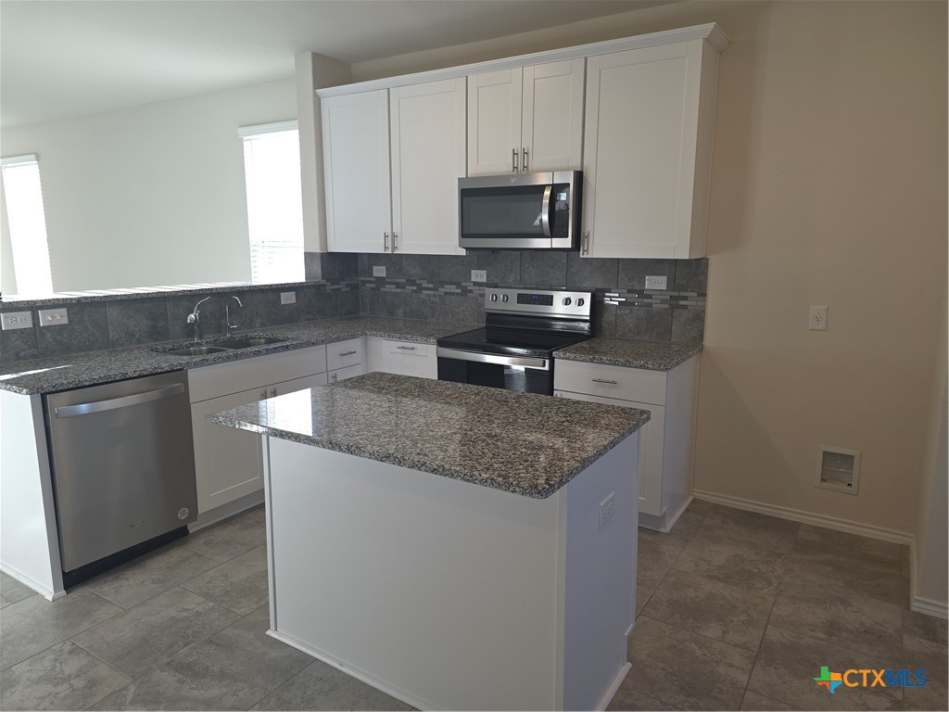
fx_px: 631
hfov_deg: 73.9
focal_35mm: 23
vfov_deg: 58.9
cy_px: 356
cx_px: 474
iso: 50
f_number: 1.7
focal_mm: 6.25
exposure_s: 1/60
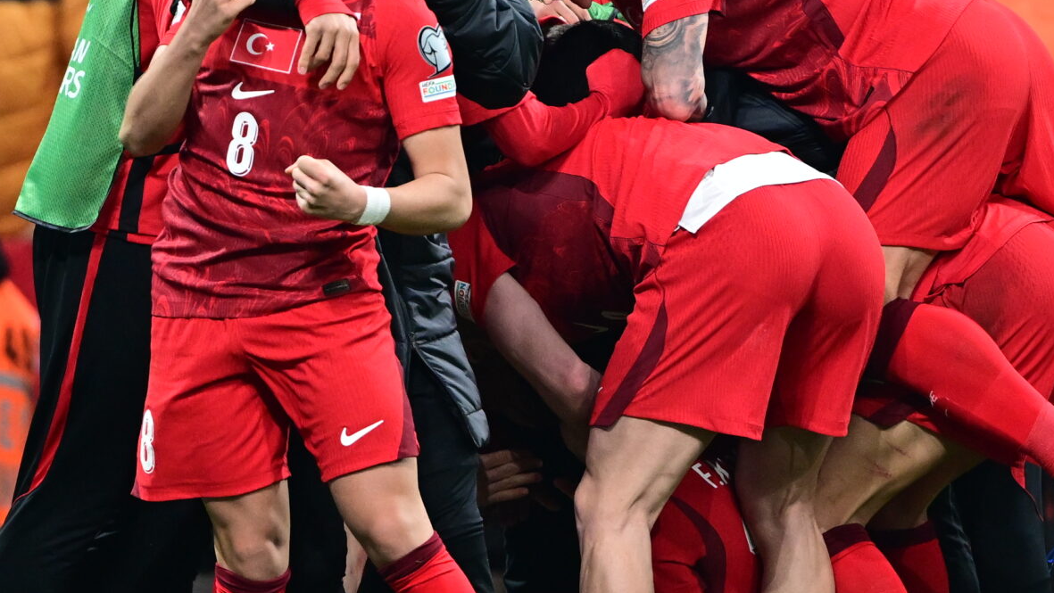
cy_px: 100
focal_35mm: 1362
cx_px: 757
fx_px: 38074
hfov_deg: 1.6
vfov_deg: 0.9
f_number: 2.8
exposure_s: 1/1600
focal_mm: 400
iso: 2000
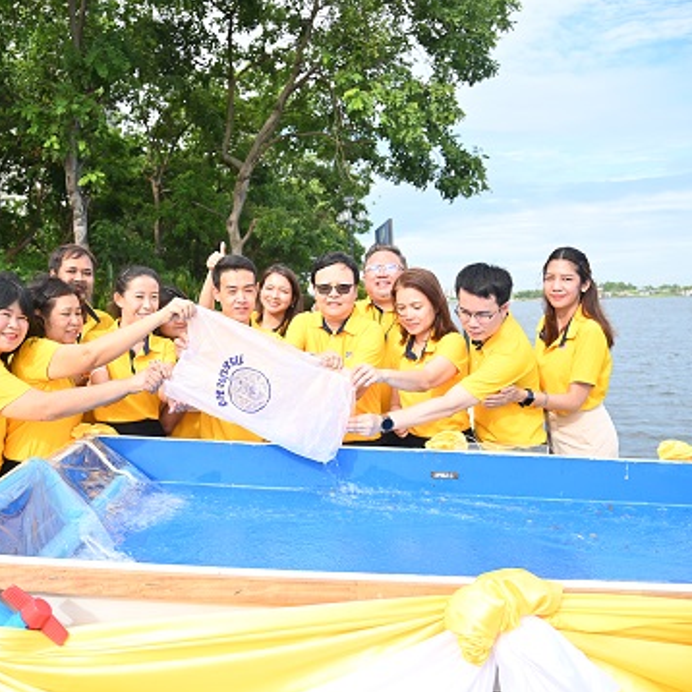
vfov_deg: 52.5
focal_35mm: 31
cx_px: 266
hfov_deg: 52.1
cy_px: 347
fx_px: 701
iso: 100
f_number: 4
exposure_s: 1/250
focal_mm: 24
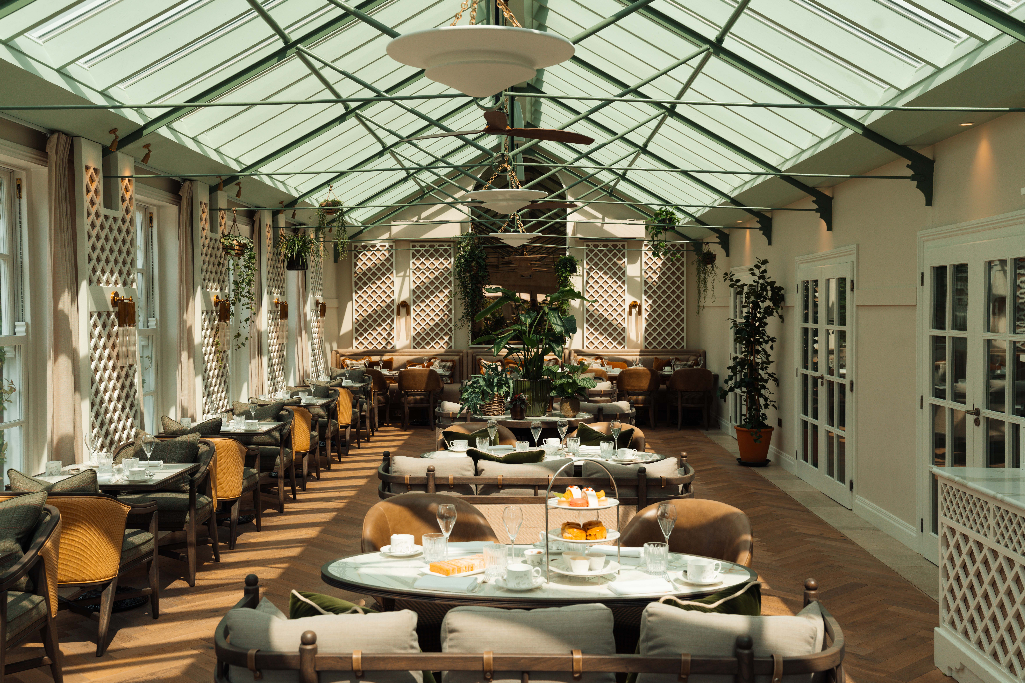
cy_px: 342
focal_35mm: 38
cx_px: 512
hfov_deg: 50.7
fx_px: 1082
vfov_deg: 35.1
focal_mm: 38
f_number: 5.6
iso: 200
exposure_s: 1/500
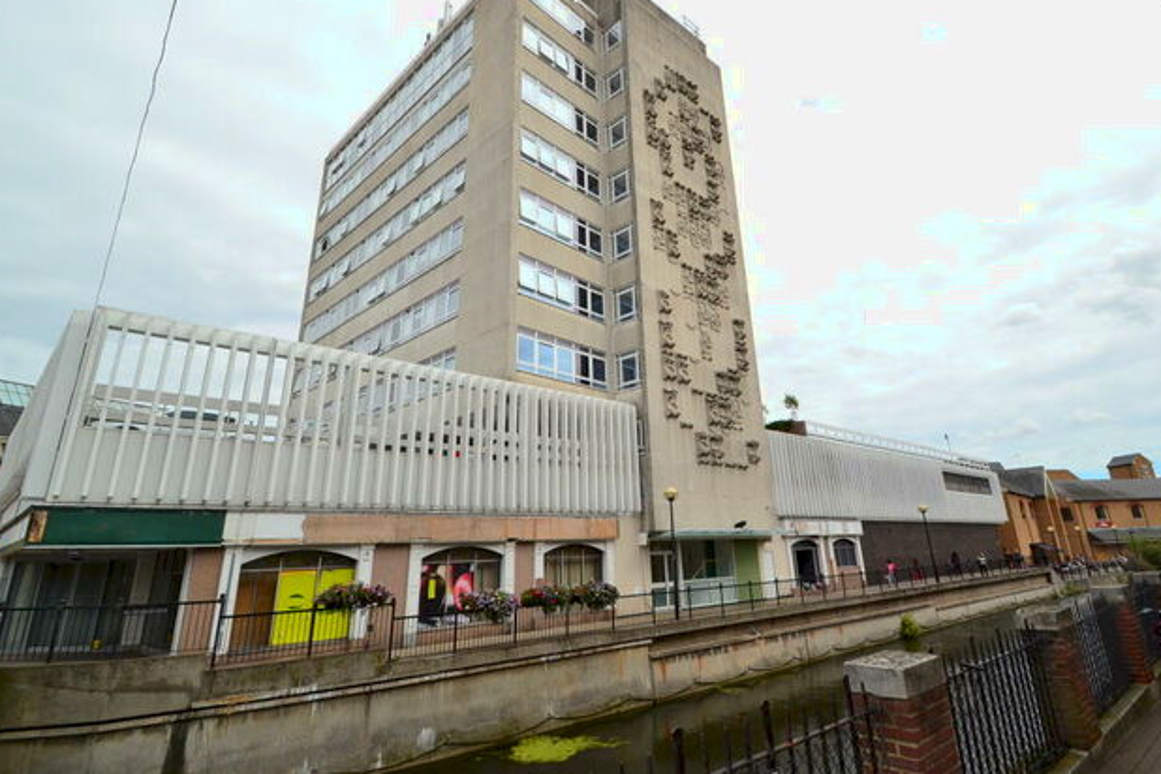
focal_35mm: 17
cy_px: 343
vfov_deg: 70.2
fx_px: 548
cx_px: 614
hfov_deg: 93.2
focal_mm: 10
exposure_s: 1/500
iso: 400
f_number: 11
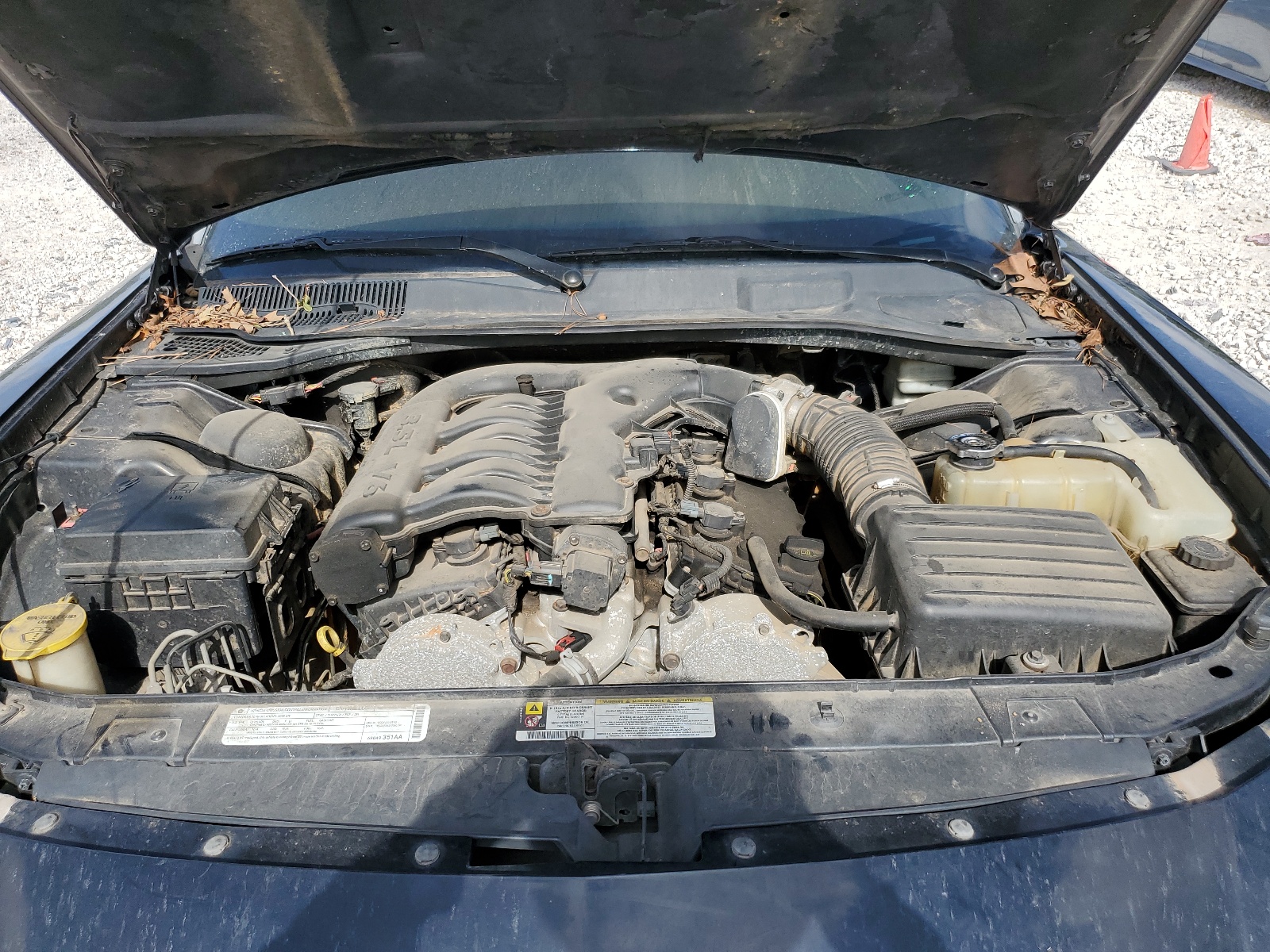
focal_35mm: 26
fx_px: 954
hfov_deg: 67.3
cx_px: 635
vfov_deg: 53.1
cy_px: 476
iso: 50
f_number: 1.5
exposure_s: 1/2500
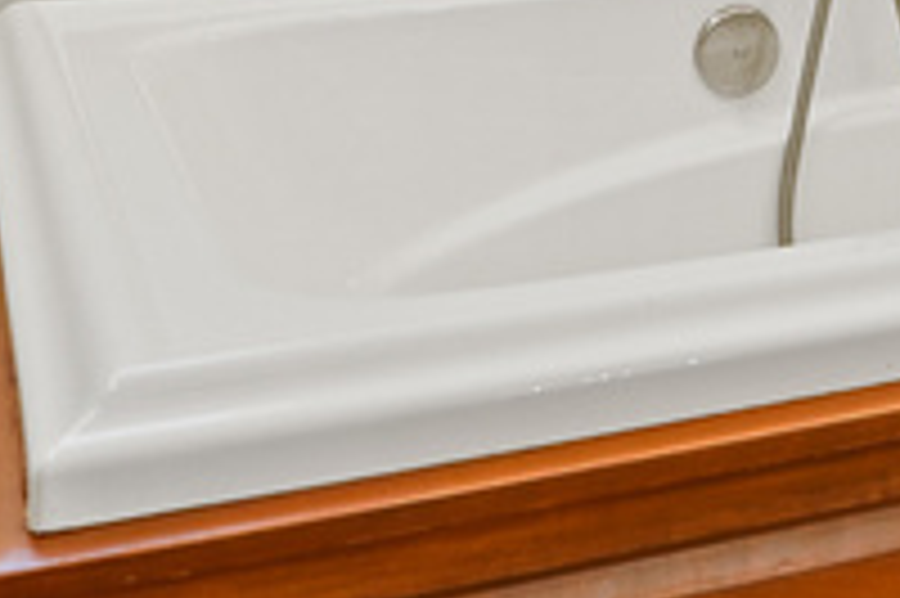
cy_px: -151
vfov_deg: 15.9
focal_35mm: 82
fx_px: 2048
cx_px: 886
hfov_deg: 23.8
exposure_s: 1/25
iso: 400
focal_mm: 16
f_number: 4
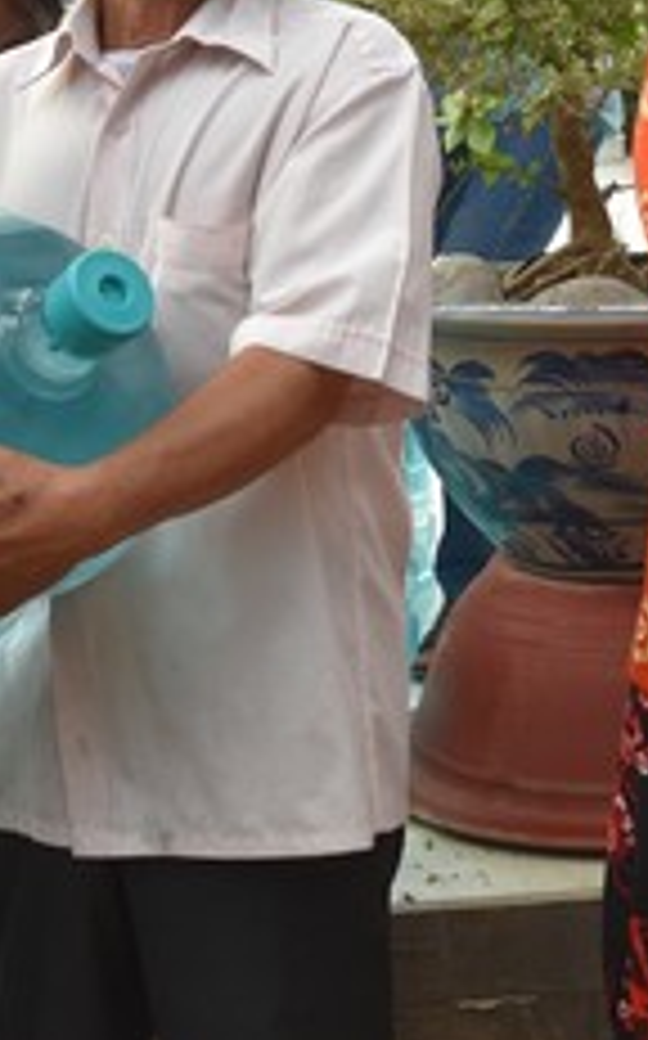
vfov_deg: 29.1
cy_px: 207
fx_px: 1953
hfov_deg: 18.7
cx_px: 518
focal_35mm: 69
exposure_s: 1/160
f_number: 6.3
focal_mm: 24
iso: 400
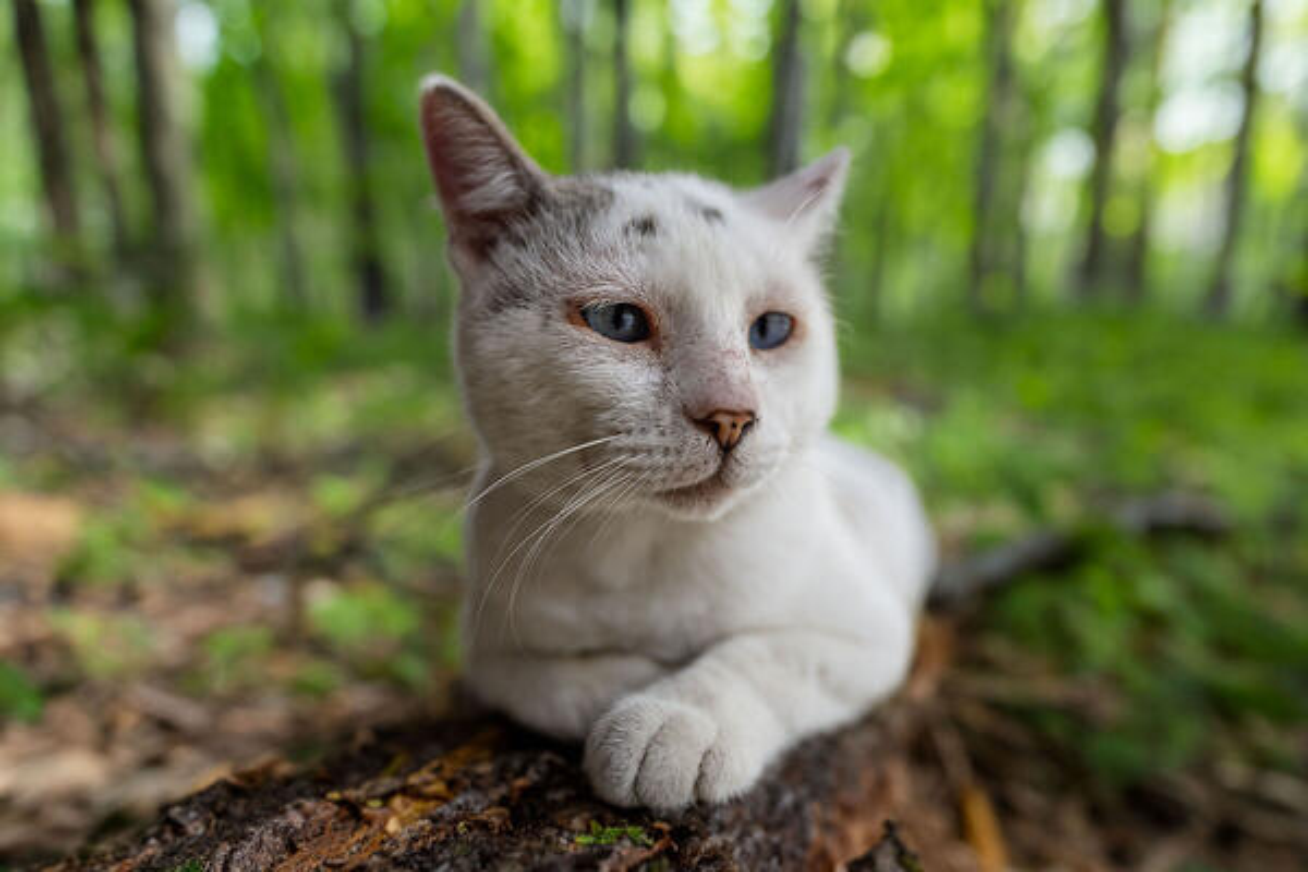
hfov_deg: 84.0
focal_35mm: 20
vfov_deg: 61.9
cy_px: 436
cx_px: 654
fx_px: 727
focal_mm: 20
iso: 100
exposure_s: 1/160
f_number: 1.8
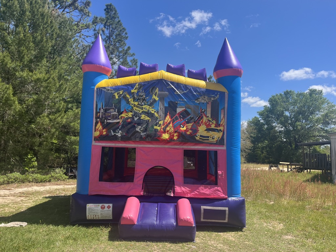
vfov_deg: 53.1
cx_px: 168
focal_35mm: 26
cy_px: 126
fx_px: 252
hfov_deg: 67.3
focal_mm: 5.1
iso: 50
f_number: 1.6
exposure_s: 1/2222
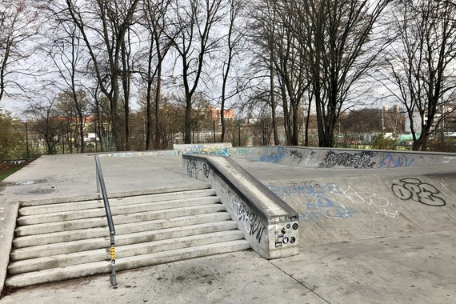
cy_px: 152
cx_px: 224
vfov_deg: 43.6
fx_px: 380
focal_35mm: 30
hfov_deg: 61.9
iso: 20
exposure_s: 1/495
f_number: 1.8
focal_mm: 3.99
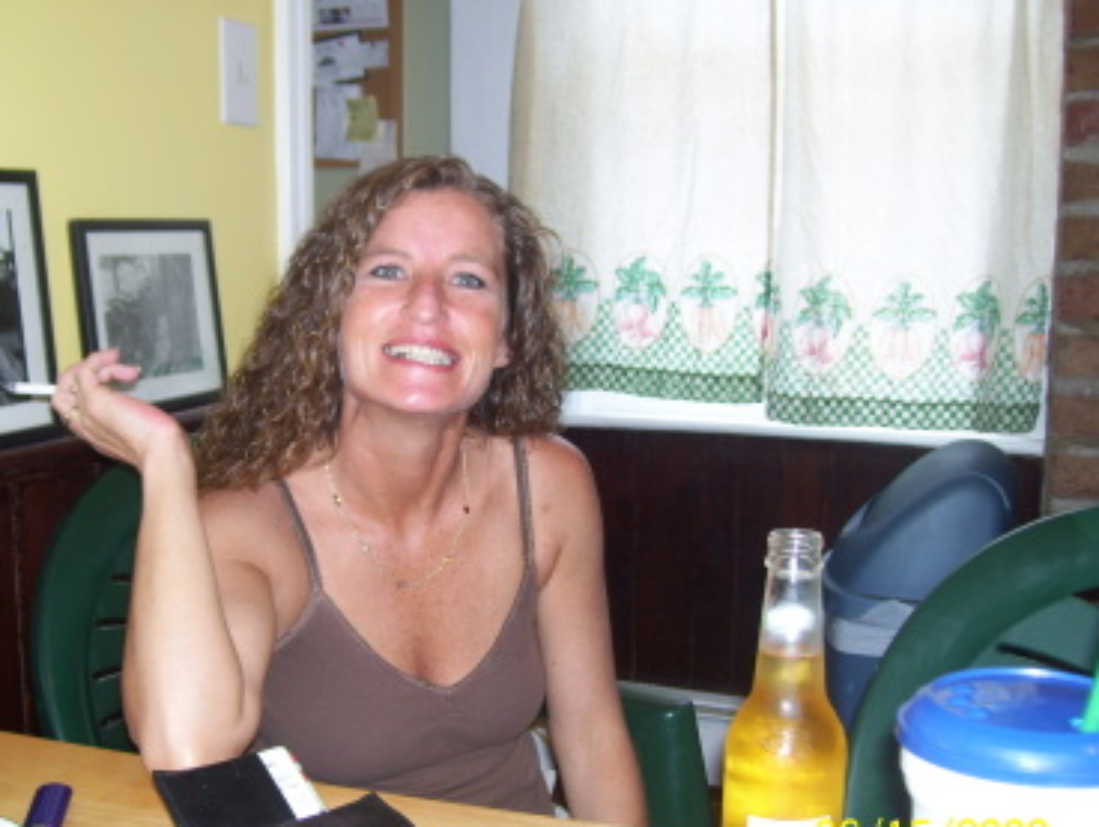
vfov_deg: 32.9
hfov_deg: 42.7
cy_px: 454
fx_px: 1399
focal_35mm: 44
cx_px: 445
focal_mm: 6
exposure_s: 1/60
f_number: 2.7
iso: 80
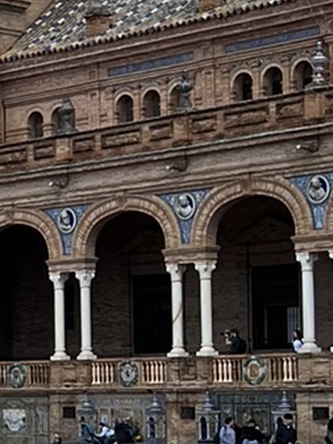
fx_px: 2025
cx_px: -623
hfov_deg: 8.2
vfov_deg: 12.4
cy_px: 395
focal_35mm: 158
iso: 50
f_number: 1.5
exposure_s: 1/2513
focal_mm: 5.7
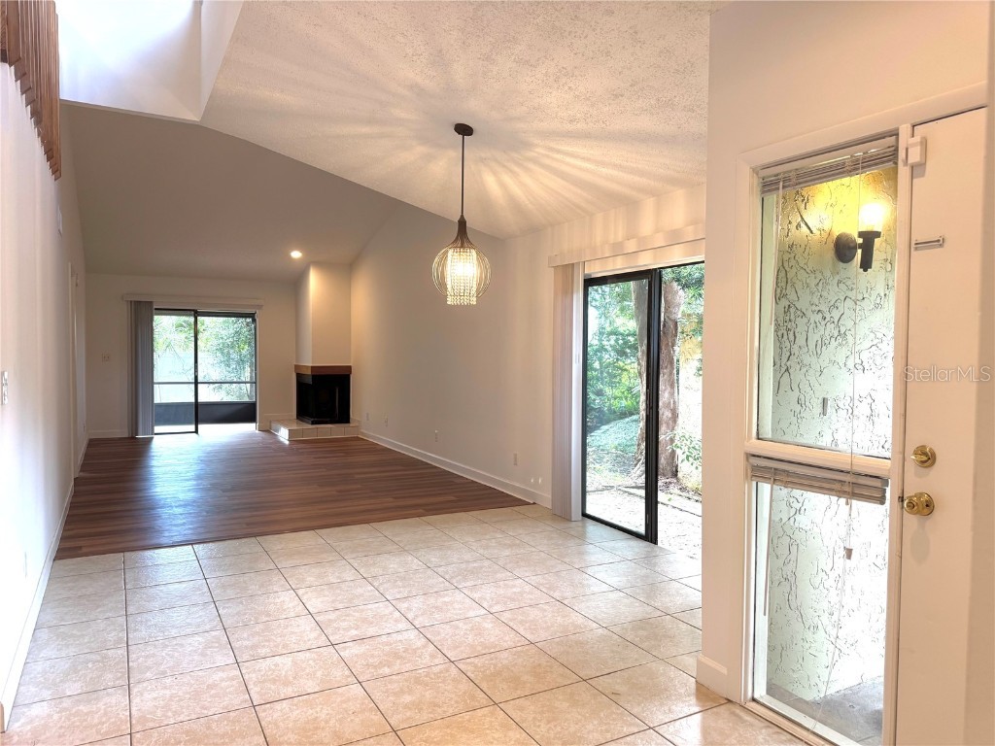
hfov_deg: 71.6
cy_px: 373
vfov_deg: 56.8
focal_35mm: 24
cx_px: 498
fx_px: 690
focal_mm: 6.76
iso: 200
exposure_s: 1/120
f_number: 1.78
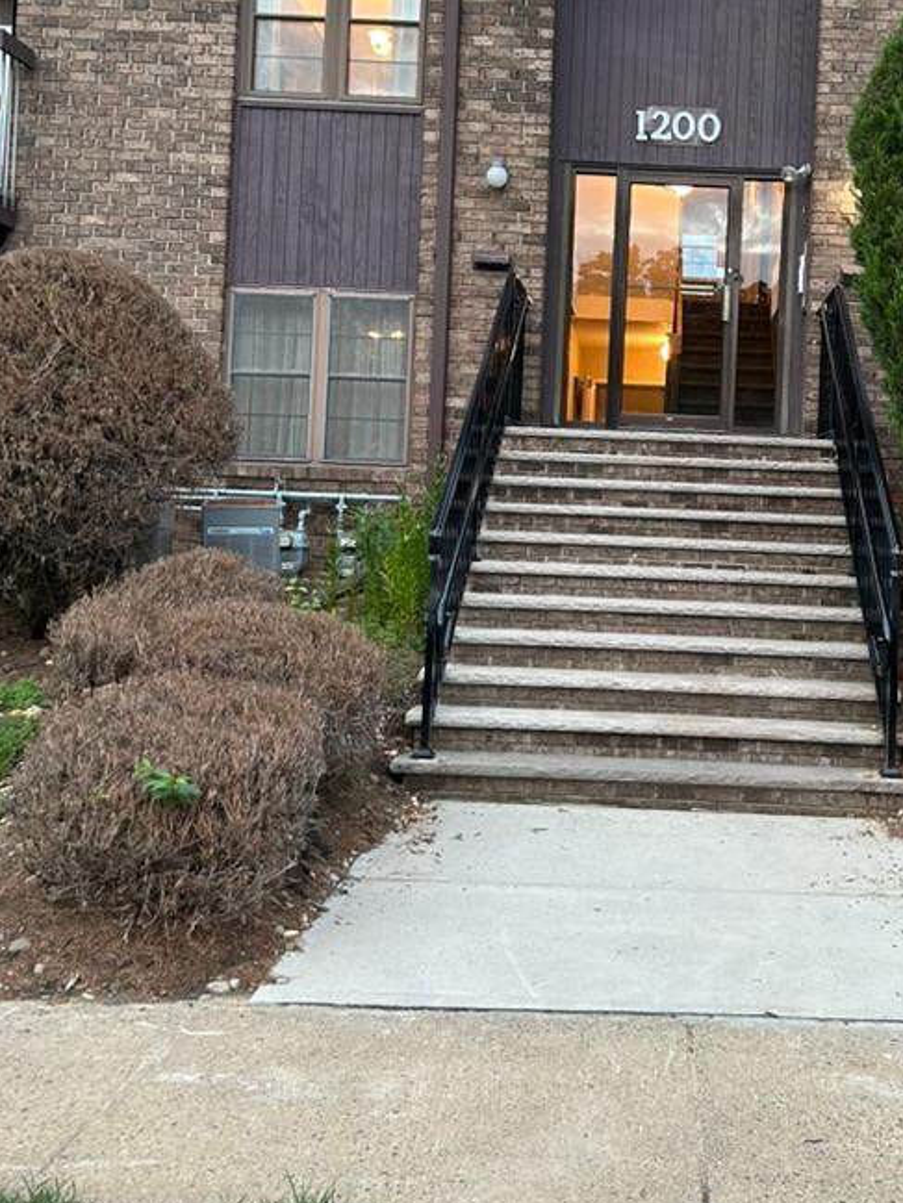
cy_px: 443
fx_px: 1426
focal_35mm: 41
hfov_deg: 34.5
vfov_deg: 45.3
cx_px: 668
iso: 160
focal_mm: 5.7
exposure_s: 1/60
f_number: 1.5
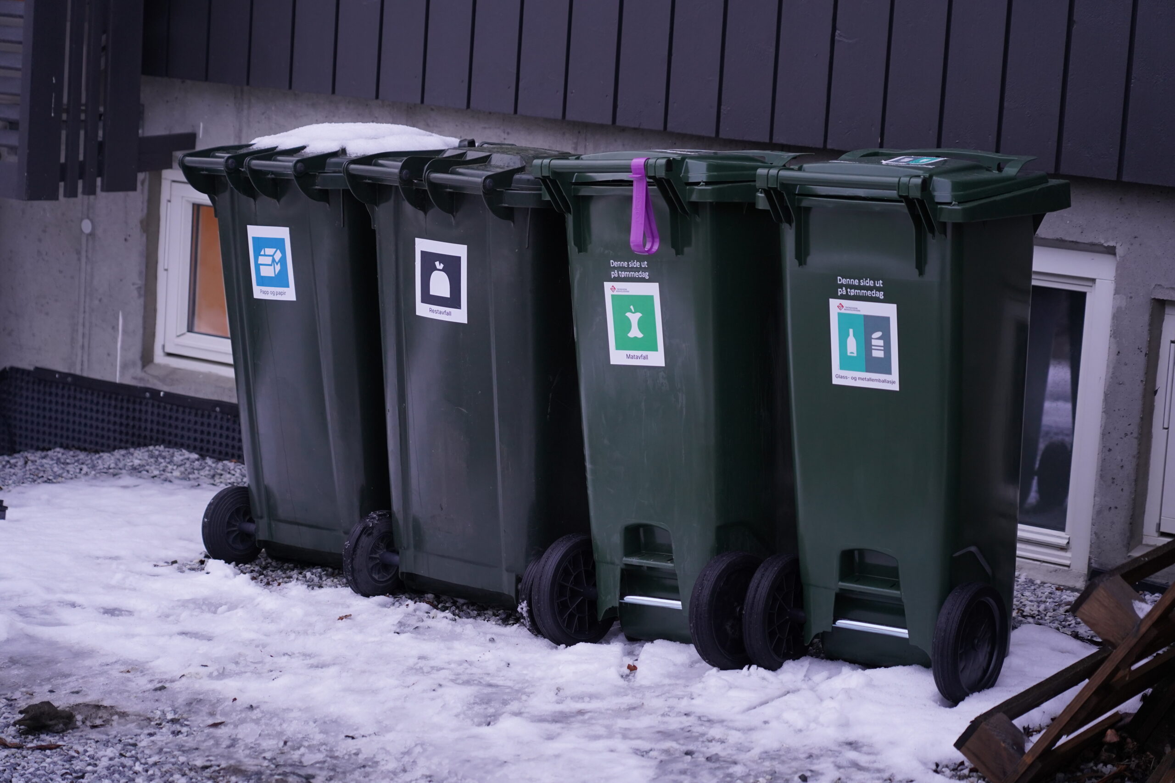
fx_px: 2807
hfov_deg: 23.6
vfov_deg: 15.9
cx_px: 588
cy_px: 392
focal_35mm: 86
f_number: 4
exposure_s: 1/100
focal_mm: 86
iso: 1000
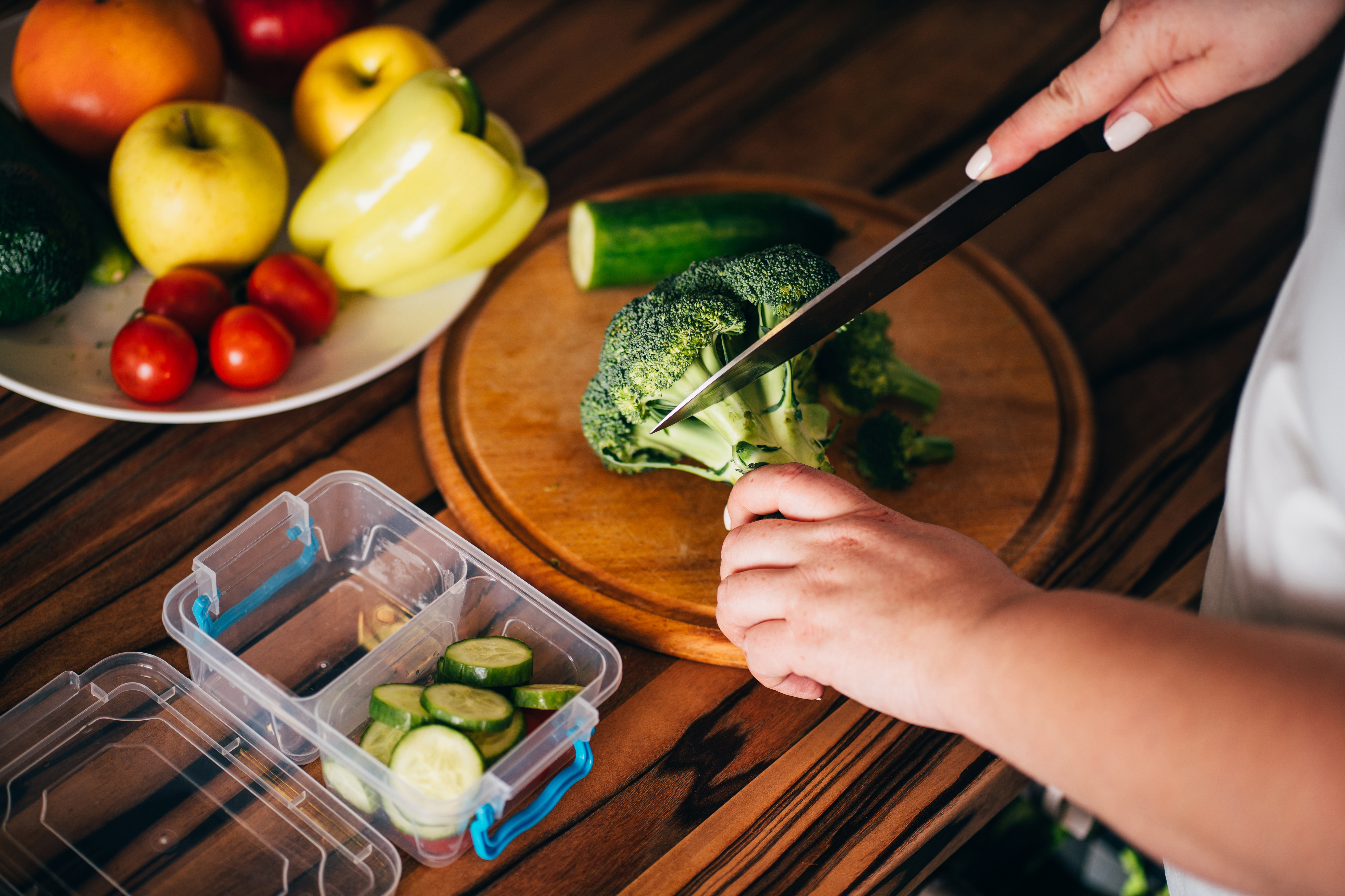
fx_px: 3175
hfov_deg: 23.9
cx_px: 672
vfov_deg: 16.1
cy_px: 448
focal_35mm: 85
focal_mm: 85
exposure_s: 1/200
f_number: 2.2
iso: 100
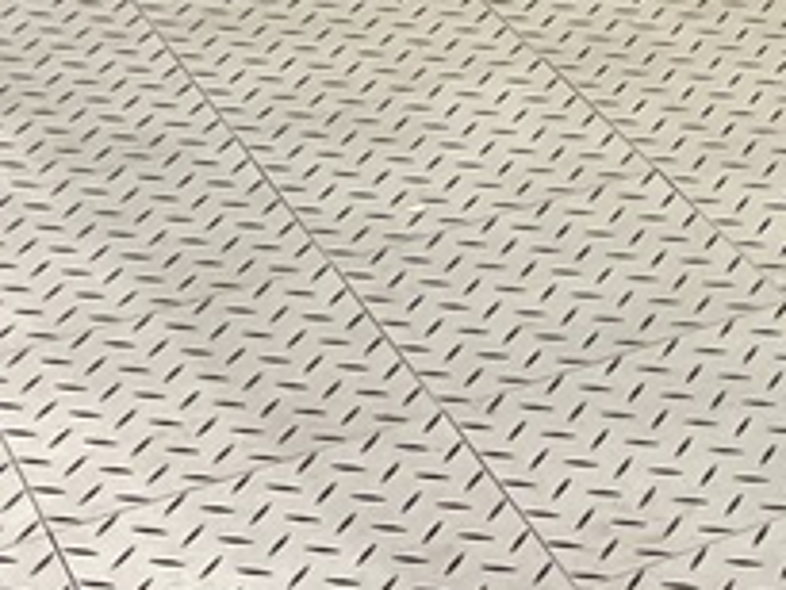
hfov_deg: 12.9
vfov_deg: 10.2
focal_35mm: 136
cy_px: -510
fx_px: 3090
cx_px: 1480
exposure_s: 1/60
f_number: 1.8
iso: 80
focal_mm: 3
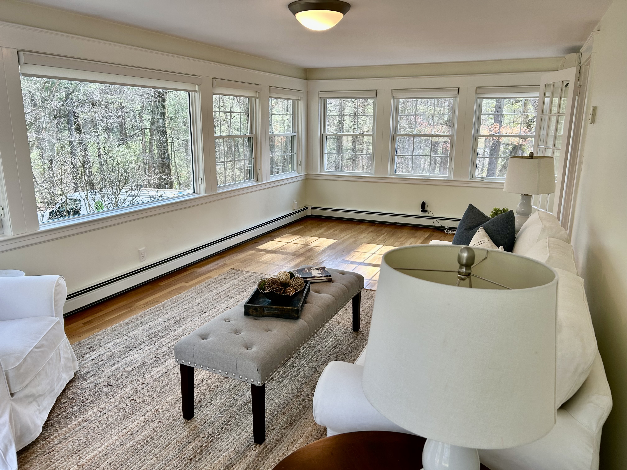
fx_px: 471
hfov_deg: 67.3
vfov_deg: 53.1
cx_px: 314
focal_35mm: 26
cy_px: 235
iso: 32
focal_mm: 5.7
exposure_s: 1/129
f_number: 1.5
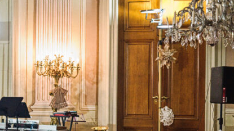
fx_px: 626
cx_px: 11
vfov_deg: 11.9
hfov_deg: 20.6
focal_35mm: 101
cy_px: 99
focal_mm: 50
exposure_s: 1/1600
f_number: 2
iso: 12800
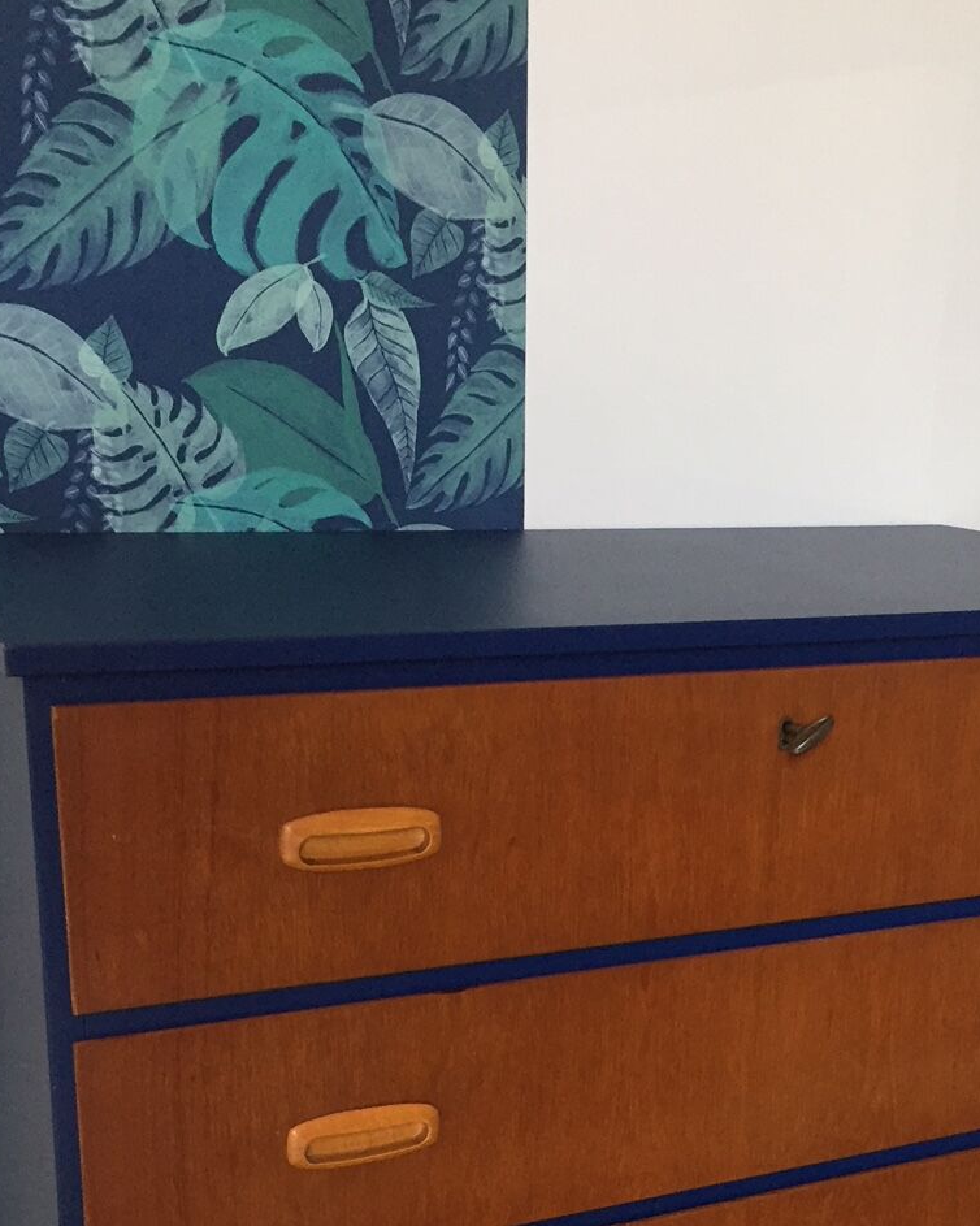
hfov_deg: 30.6
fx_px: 1777
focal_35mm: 49
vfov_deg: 36.8
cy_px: 978
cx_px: 637
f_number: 2.2
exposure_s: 1/33
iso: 160
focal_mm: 4.15
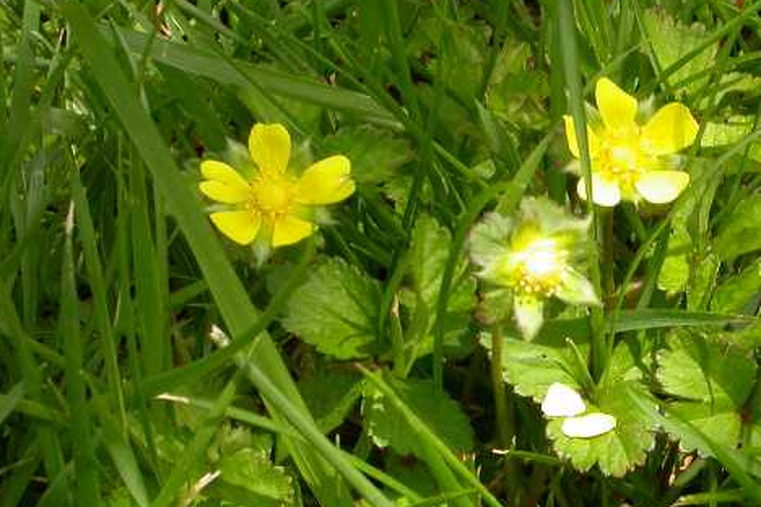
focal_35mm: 215
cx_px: 639
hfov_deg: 9.5
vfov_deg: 6.4
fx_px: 4545
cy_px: 336
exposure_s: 1/137
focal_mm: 25.1
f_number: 6.3
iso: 100
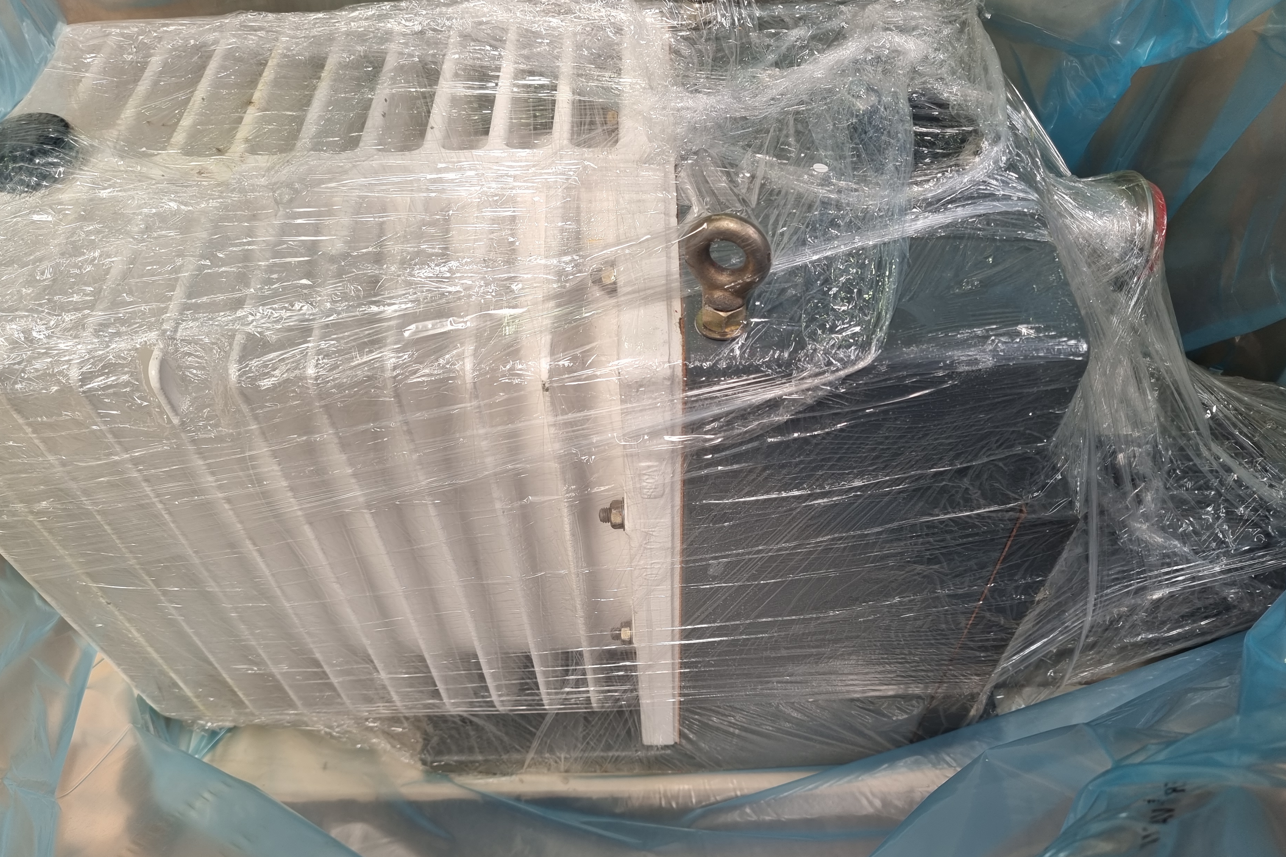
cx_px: 614
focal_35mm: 27
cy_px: 510
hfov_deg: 67.4
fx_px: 964
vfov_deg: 47.7
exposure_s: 1/100
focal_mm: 6.7
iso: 50
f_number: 1.8
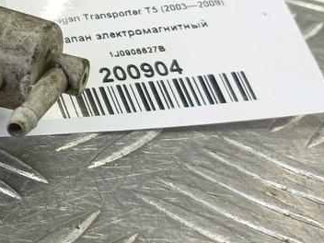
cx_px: -122
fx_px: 627
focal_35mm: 67
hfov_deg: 24.4
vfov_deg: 21.5
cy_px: 29
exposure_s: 1/50
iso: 112
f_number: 1.6
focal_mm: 4.11
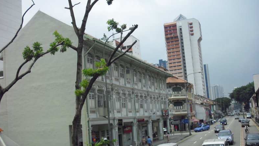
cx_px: 129
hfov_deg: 48.4
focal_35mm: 42
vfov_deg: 28.2
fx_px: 288
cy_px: 93
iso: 100
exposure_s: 1/250
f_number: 8
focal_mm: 6.2
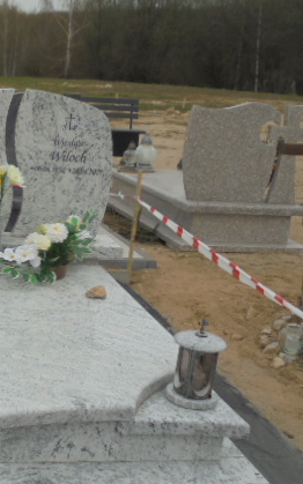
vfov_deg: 36.9
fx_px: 726
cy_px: 246
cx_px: -51
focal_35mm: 55
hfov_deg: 22.0
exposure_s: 1/640
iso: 100
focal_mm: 6.1
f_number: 4
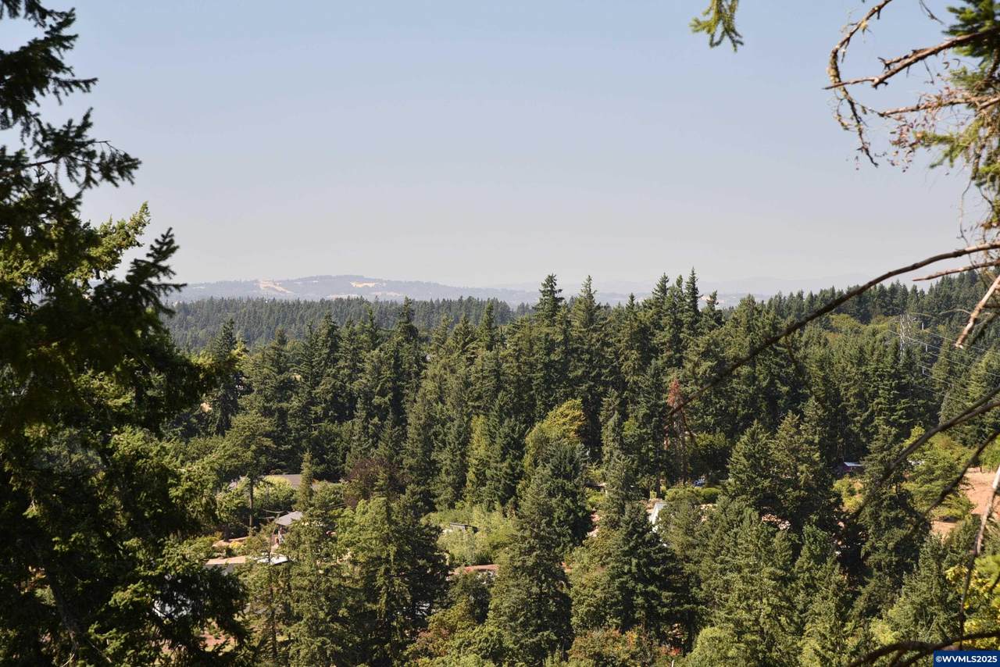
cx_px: 500
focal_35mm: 120
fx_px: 3334
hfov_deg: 17.1
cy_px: 334
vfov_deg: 11.4
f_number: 7.1
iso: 400
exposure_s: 1/200
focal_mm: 120
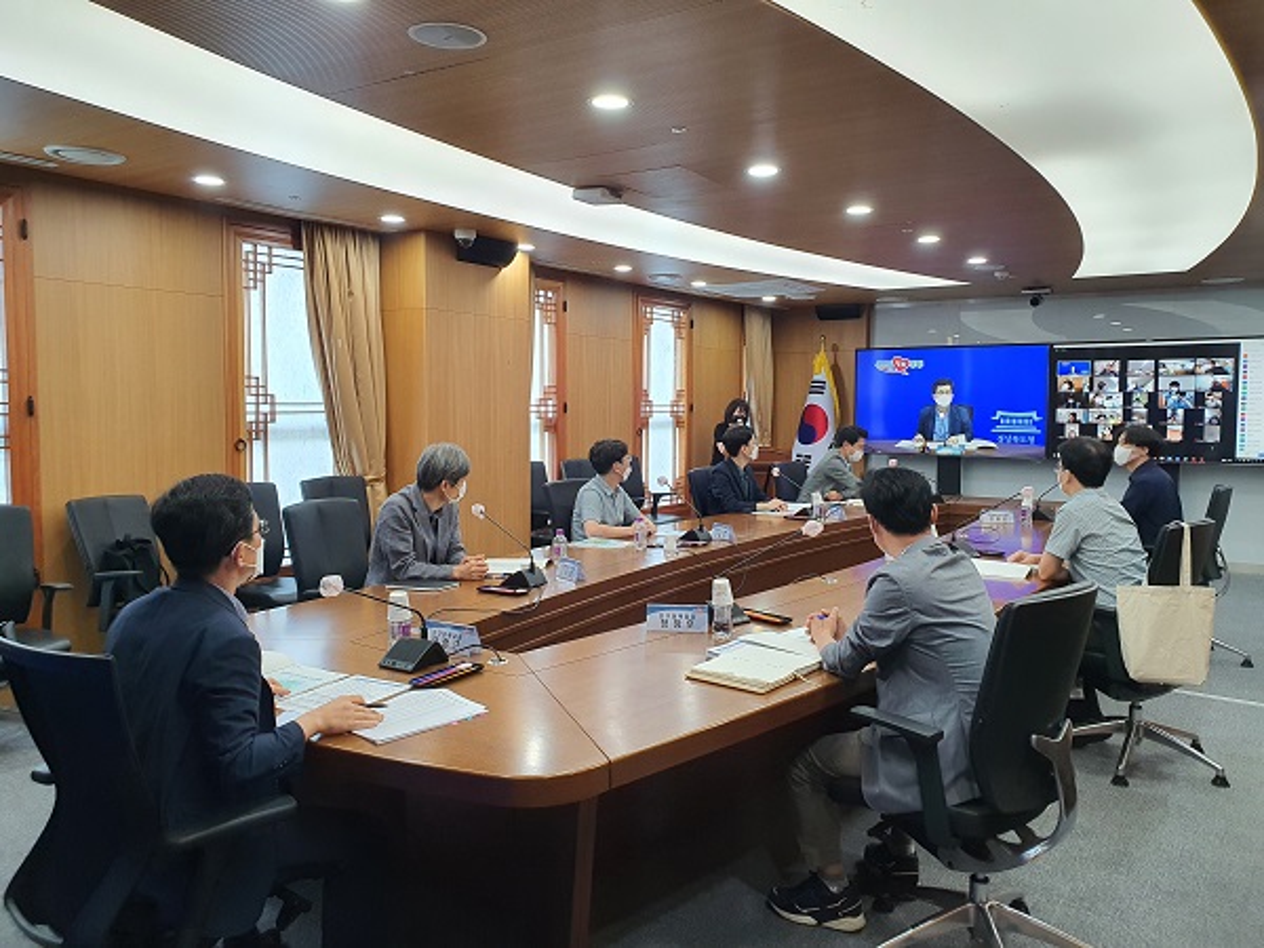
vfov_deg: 53.1
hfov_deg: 67.3
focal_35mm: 26
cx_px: 632
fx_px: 949
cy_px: 474
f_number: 2.4
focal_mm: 4.3
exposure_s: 1/120
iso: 125
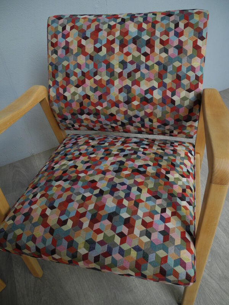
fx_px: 247
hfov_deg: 49.7
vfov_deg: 63.4
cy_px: 152
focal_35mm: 28
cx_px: 114
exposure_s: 1/30
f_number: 2.8
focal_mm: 6
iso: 236
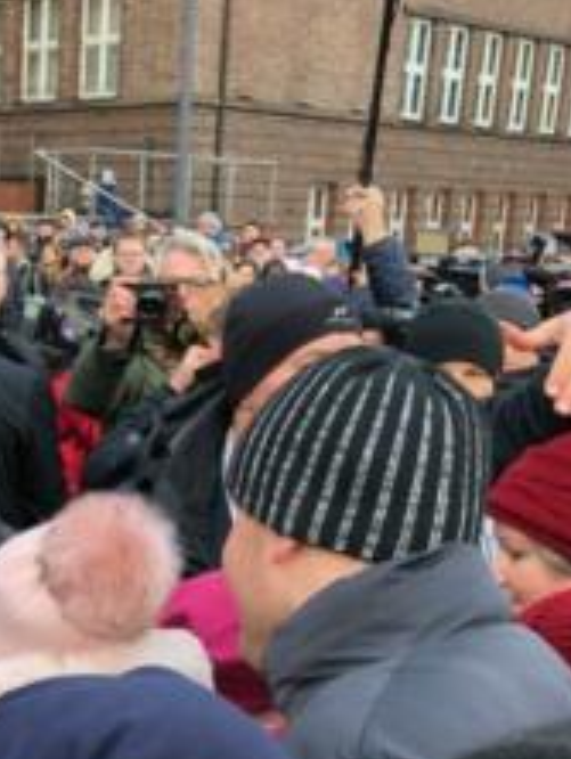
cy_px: 626
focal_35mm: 63
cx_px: -36
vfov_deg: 29.9
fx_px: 1383
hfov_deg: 22.2
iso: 50
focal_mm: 4
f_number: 1.8
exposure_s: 1/120
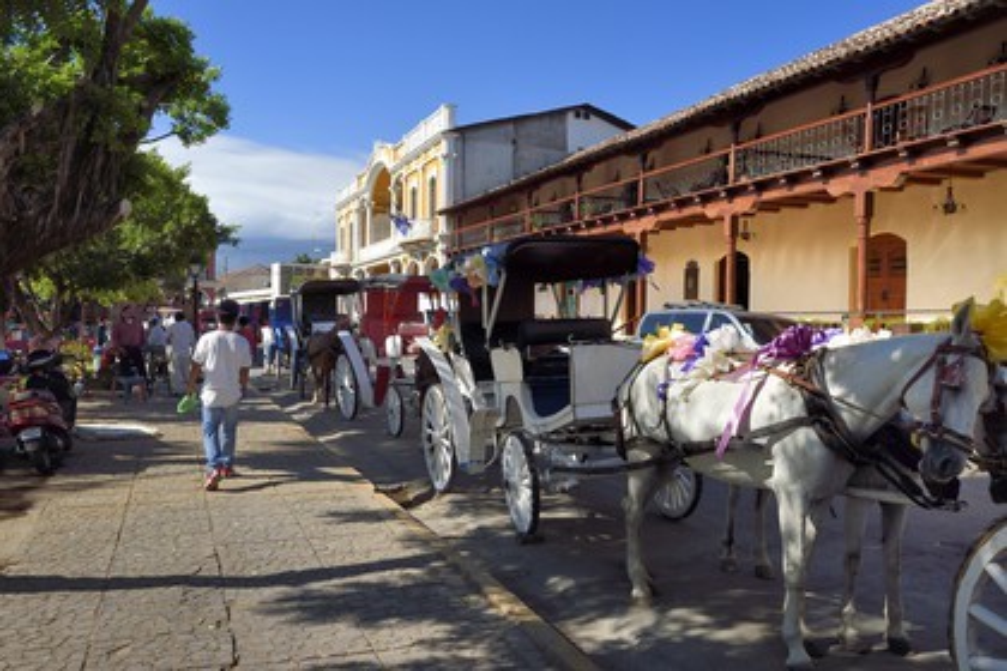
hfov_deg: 63.7
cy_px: 336
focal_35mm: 29
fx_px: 811
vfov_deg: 45.0
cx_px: 504
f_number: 20
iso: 400
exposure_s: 1/160
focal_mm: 29
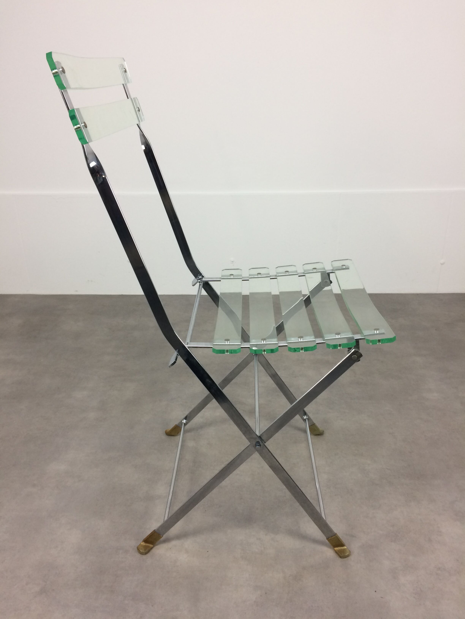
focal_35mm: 29
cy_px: 310
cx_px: 232
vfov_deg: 61.7
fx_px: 519
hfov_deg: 48.2
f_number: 2.2
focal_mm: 4.15
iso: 40
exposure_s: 1/33
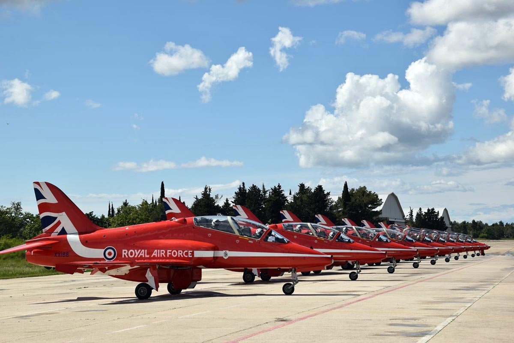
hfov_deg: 26.0
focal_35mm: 78
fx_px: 1114
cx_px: 257
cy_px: 172
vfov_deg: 17.5
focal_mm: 52
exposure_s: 1/400
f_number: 10
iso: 100
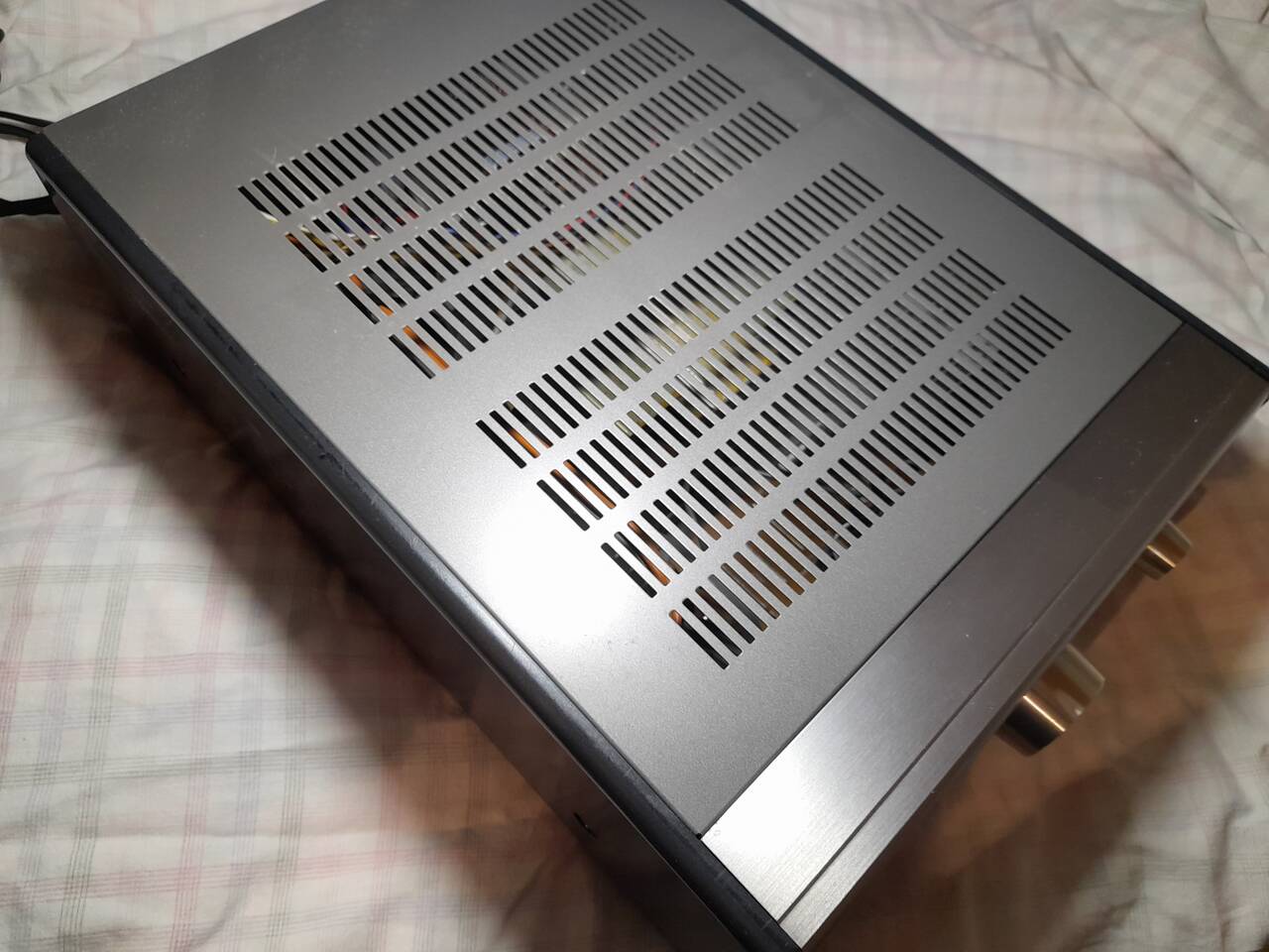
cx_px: 634
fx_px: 916
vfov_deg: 54.9
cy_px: 476
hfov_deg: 69.4
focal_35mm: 25
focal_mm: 4.6
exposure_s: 1/50
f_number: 2
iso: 100
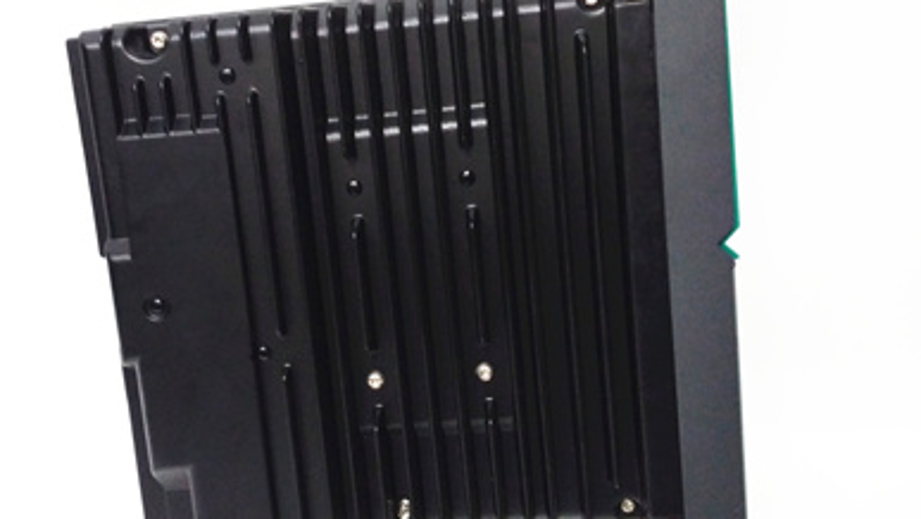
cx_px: 407
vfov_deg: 31.2
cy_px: 223
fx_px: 928
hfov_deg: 52.6
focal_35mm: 38
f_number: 2
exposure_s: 1/25
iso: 729
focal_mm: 3.79
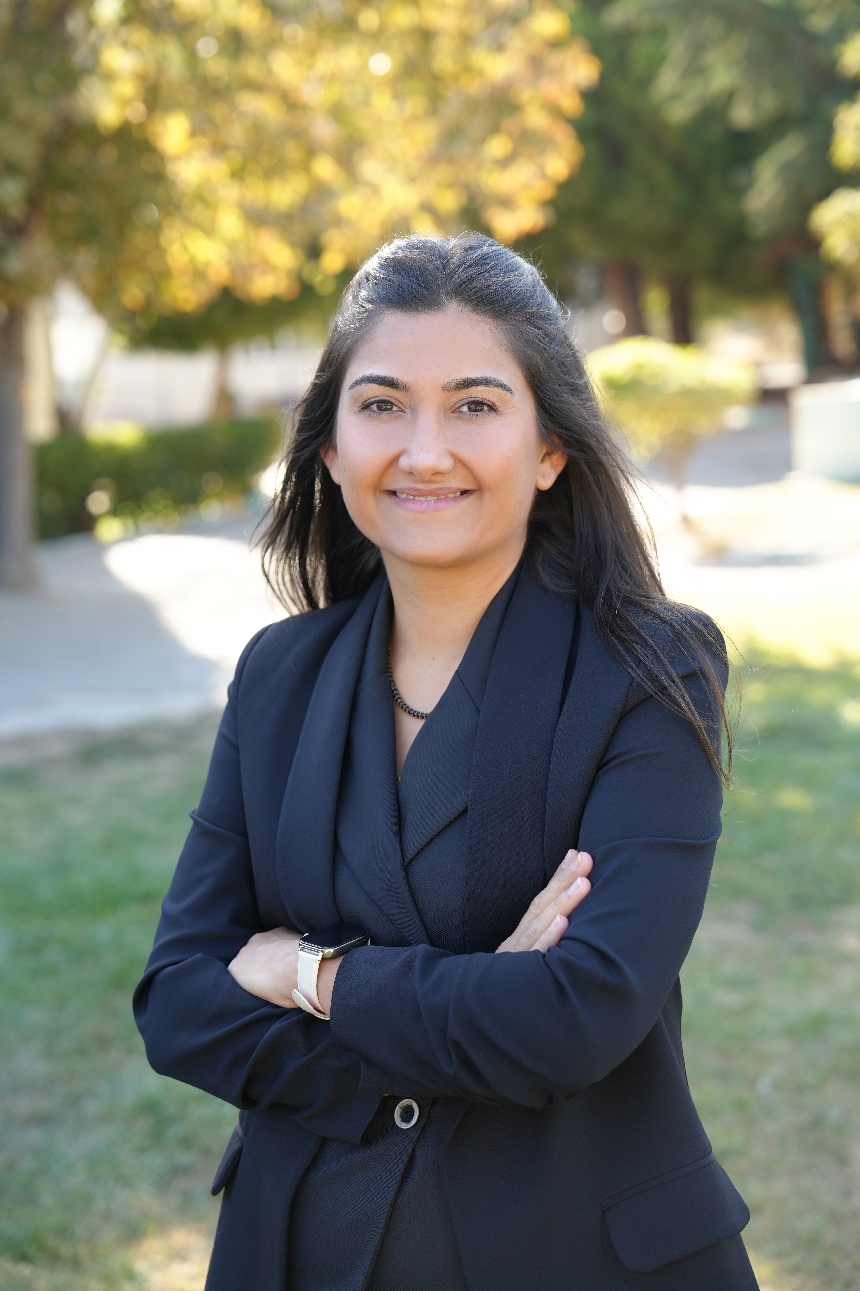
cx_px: 430
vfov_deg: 28.8
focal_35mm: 70
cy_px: 646
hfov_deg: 19.5
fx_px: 2508
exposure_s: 1/125
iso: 200
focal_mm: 70
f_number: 4
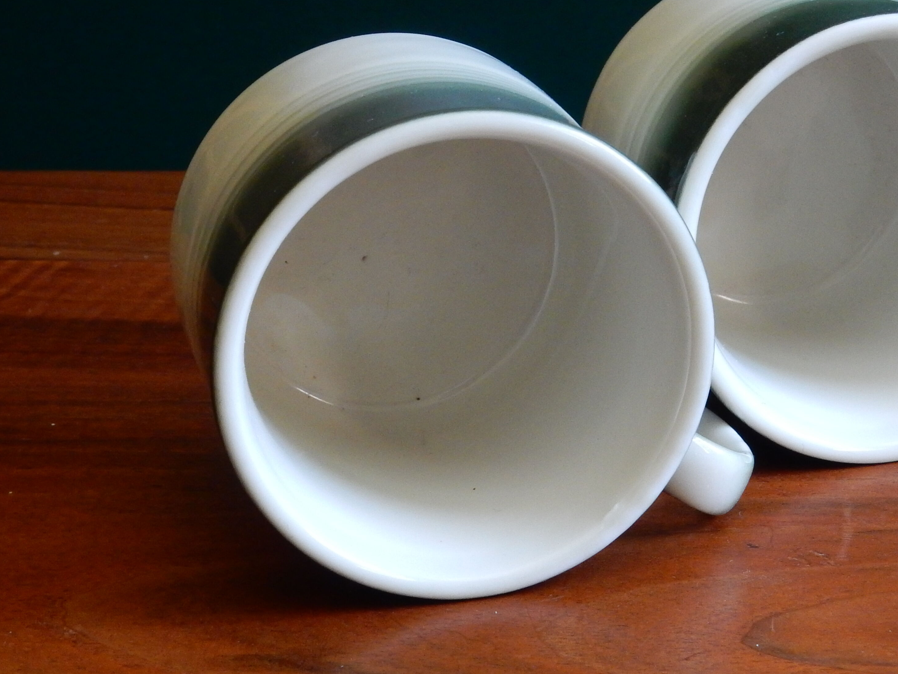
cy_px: 299
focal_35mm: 112
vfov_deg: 13.2
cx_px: 686
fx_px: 2906
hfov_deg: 17.5
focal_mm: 12.6
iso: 400
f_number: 4.8
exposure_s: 1/15
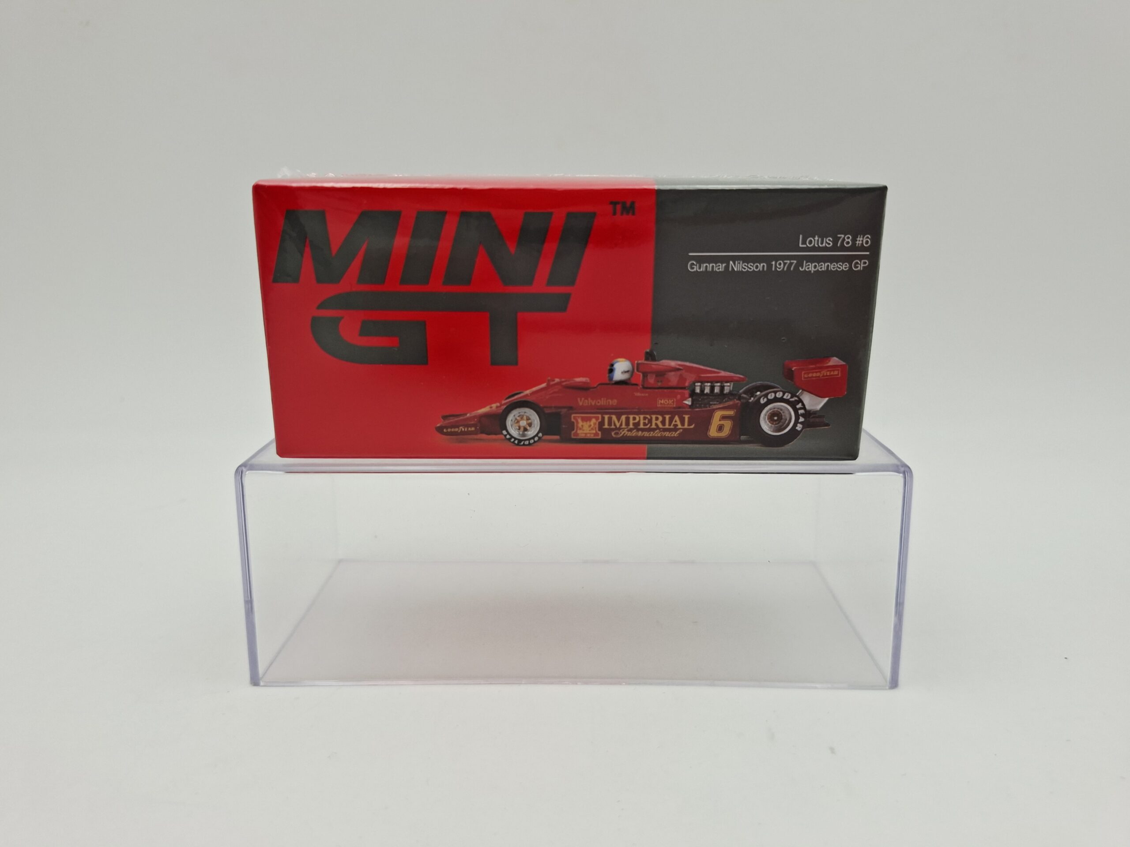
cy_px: 424
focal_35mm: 23
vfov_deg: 58.9
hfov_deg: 73.9
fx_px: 751
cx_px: 565
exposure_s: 1/339
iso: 50
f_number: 1.8
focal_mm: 5.54
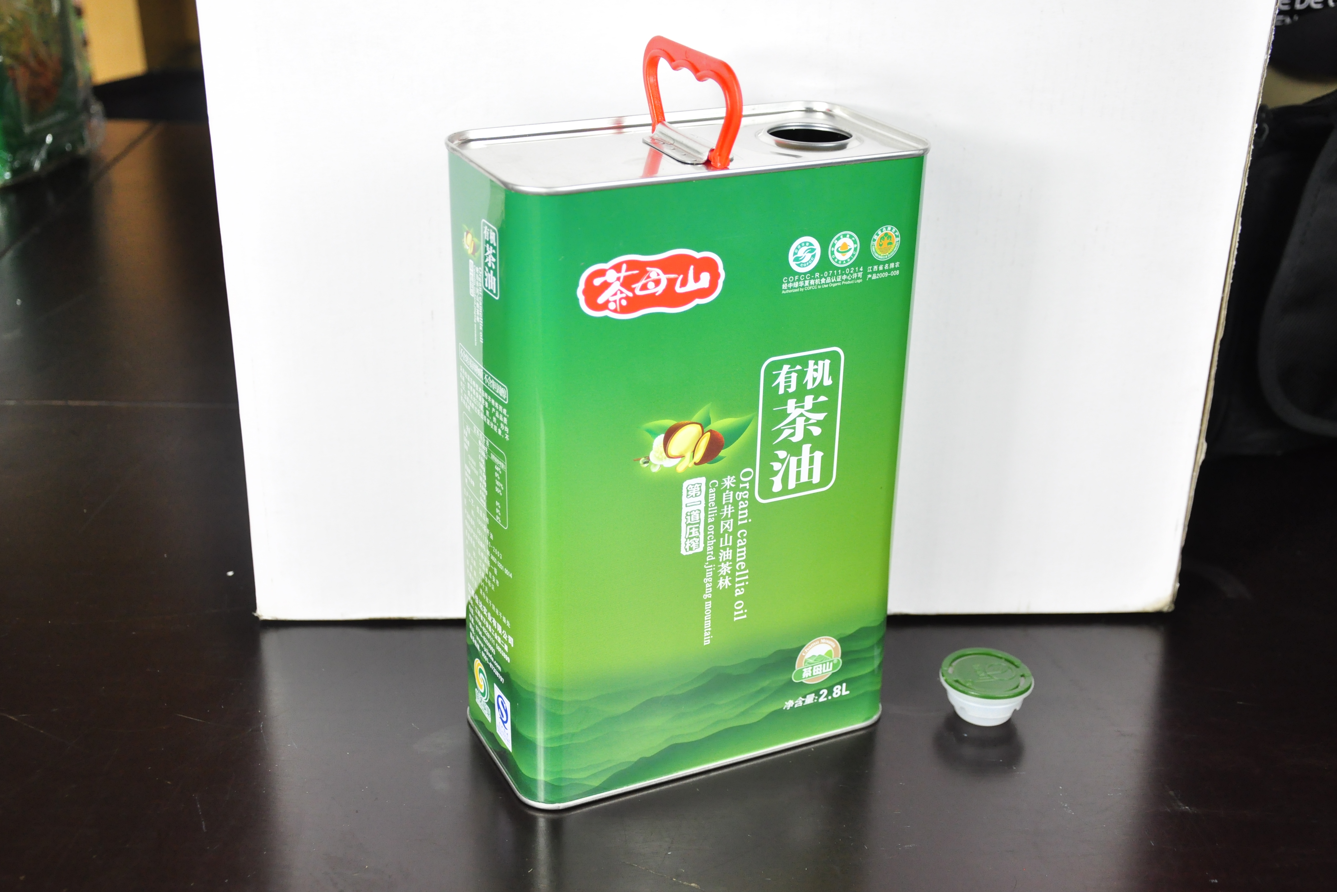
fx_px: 1597
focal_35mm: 43
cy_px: 449
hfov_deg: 45.4
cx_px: 681
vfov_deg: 31.2
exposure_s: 1/60
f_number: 4
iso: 1000
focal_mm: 28
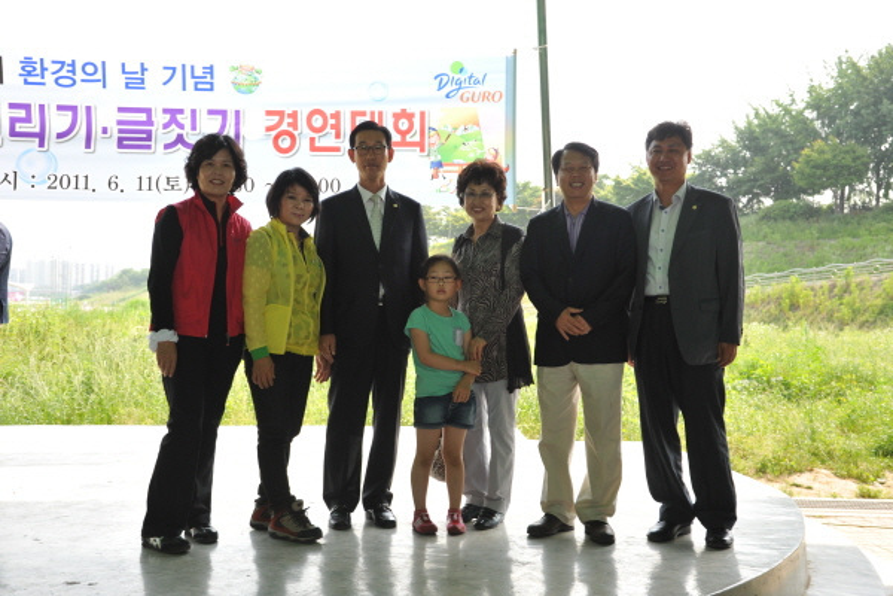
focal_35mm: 40
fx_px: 992
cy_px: 298
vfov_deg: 33.4
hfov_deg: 48.5
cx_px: 446
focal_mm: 40
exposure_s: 1/250
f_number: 5
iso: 320
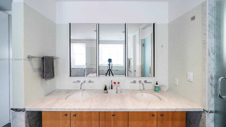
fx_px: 78
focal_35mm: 13
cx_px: 110
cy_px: 59
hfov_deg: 110.8
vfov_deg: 78.3
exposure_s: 1/8
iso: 125
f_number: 6.7
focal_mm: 12
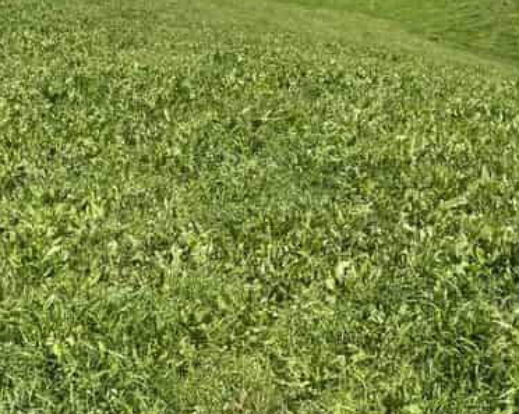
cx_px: 391
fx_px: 875
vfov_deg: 26.2
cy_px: 86
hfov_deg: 32.4
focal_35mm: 57
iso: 80
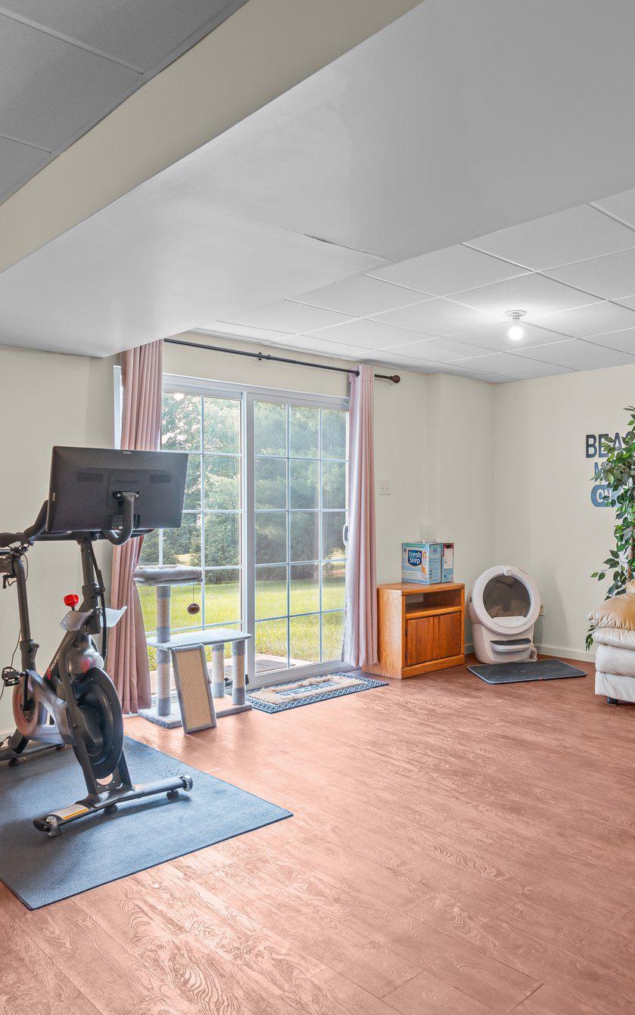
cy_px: 508
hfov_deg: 42.8
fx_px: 775
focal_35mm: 28
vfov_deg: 66.5
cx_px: 496
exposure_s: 1/8
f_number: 8
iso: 500
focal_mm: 18
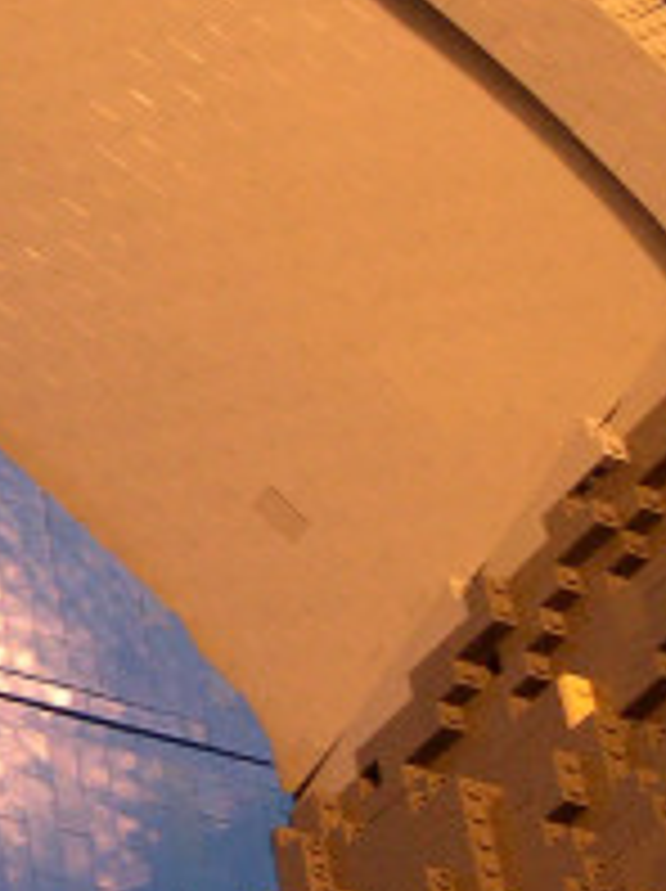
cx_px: 20
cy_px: 360
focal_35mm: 115
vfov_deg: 17.1
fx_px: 2956
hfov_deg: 12.7
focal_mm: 8
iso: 400
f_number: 2.8
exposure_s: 1/20.8
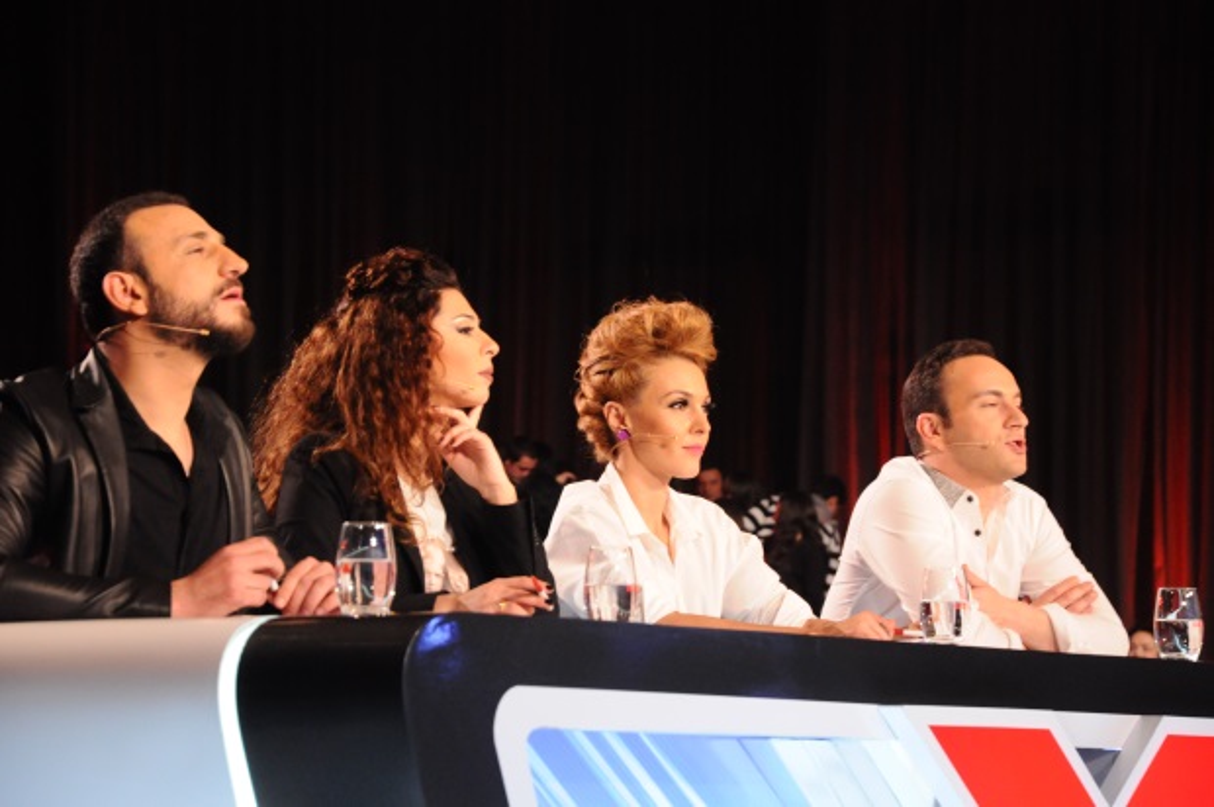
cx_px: 607
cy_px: 404
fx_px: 4548
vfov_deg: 10.1
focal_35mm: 135
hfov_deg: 15.2
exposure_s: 1/60
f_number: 5.6
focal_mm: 90
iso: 2200
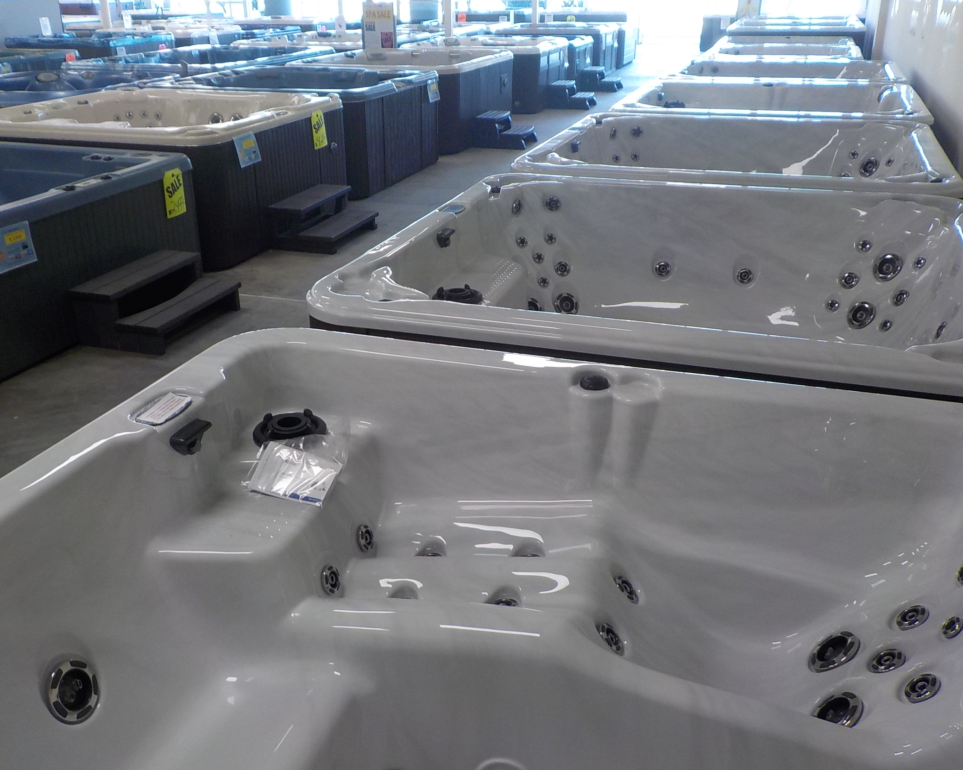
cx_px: 438
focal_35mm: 32
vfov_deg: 45.8
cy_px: 392
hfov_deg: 55.6
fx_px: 912
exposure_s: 1/30
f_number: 3.3
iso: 140
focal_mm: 4.1
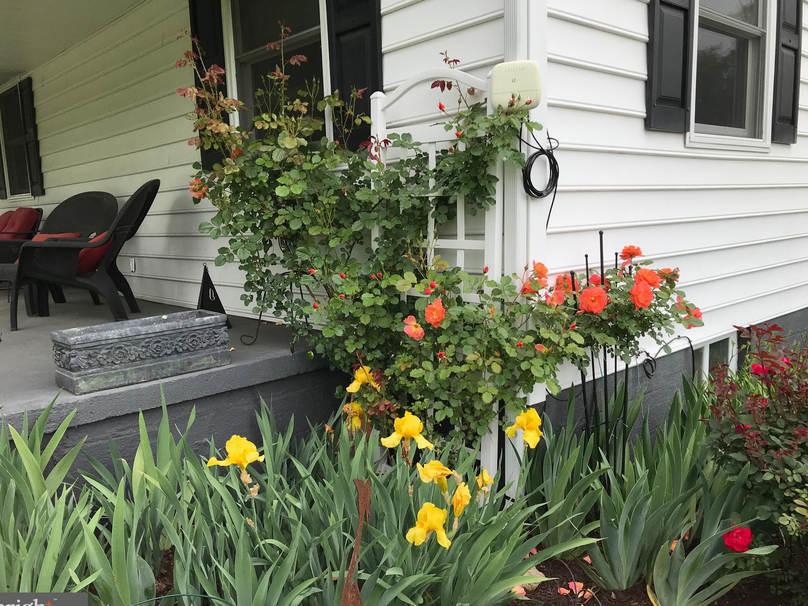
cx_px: 404
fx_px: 677
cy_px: 312
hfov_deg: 61.7
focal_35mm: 29
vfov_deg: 48.2
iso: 20
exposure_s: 1/638
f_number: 1.8
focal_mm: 3.99
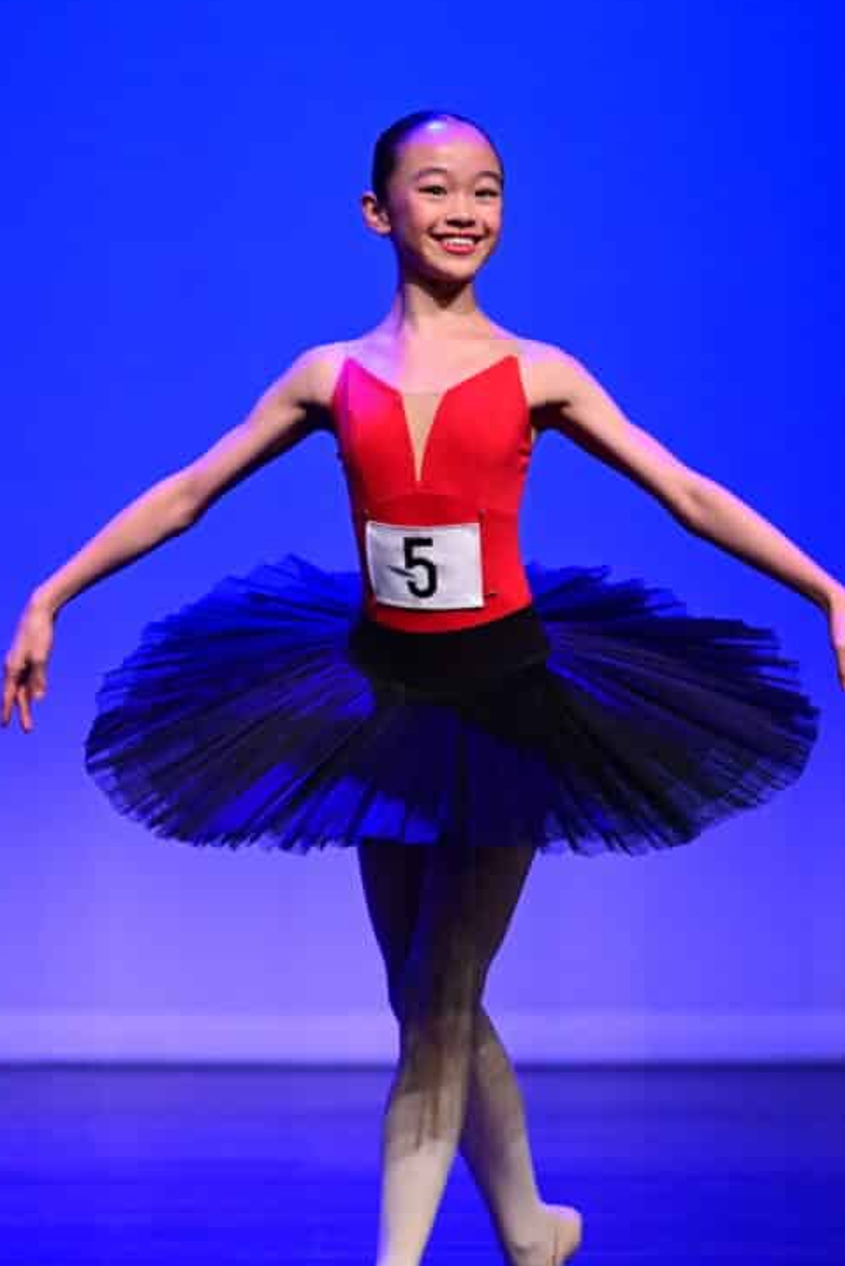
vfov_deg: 8.5
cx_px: 443
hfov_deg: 5.7
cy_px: 593
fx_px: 8512
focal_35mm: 242
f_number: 2.8
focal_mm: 170
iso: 2500
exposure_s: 1/609
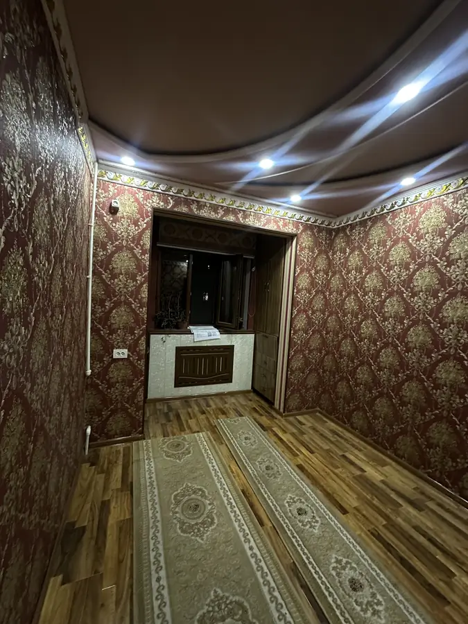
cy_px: 312
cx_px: 234
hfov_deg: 85.7
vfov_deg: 102.1
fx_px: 252
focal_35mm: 14
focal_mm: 2.22
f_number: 2.2
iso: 500
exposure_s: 1/50
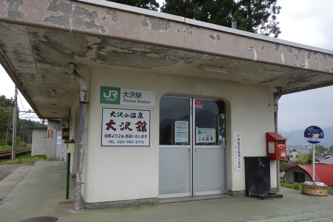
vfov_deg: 46.4
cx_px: 166
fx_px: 259
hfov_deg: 65.5
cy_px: 111
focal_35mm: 28
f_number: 5
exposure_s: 1/100
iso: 125
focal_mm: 10.4
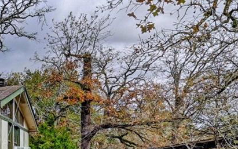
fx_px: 461
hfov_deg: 21.0
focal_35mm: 71
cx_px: -178
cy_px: 188
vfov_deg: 17.3
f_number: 8
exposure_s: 1/500
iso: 400
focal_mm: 14
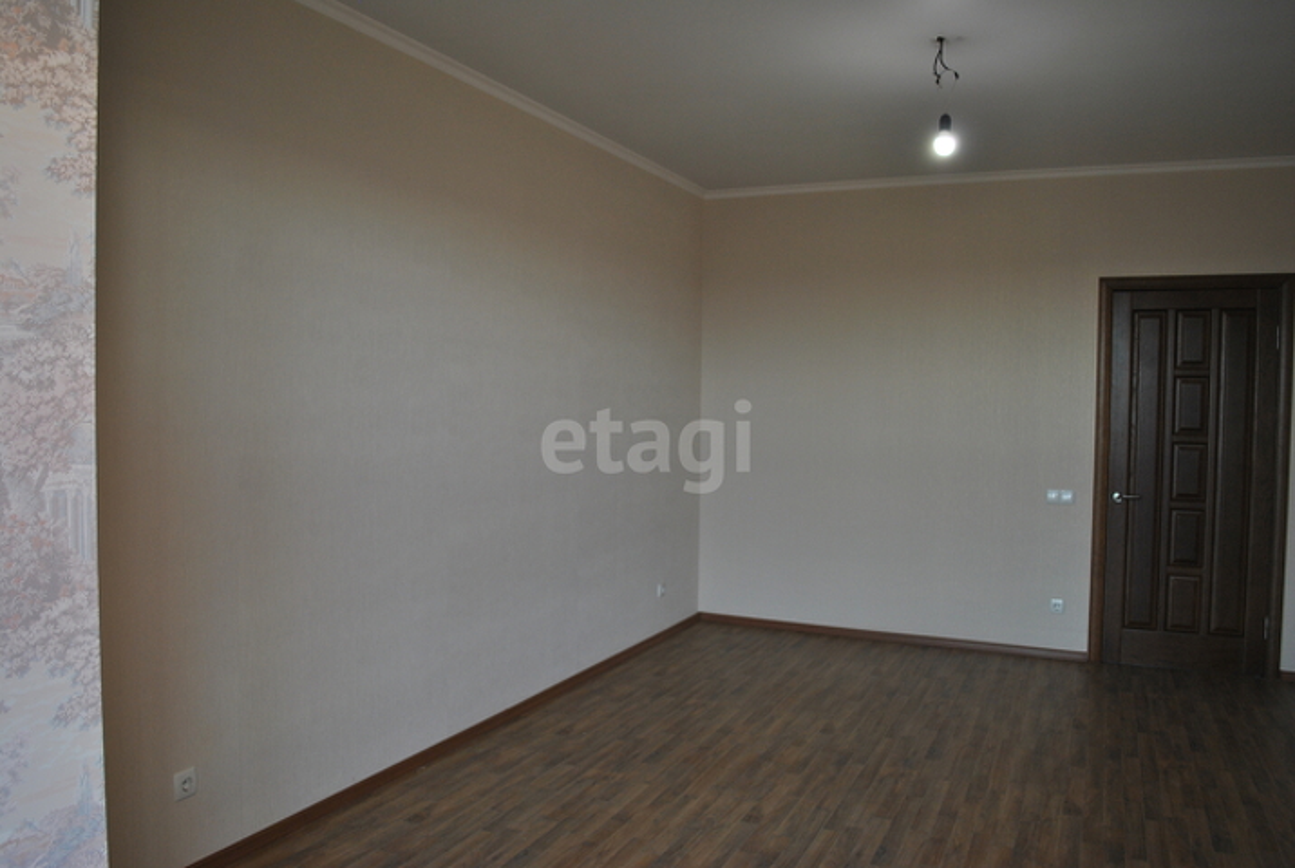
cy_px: 434
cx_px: 648
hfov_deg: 67.3
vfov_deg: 48.1
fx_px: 973
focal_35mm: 27
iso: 200
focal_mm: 18
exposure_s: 1/40
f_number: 3.5
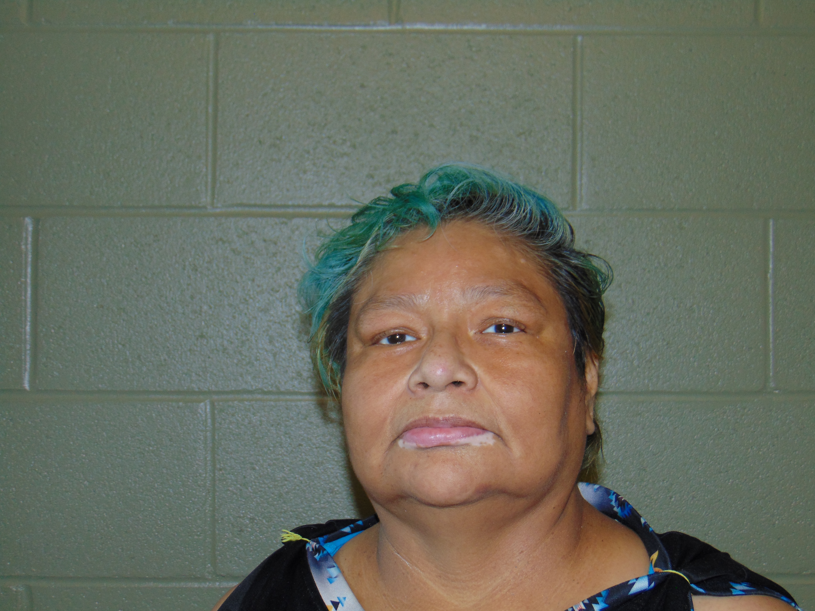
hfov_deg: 38.2
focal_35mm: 50
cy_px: 306
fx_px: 1177
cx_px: 408
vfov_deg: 29.1
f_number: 3.5
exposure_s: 1/30
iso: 80
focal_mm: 9
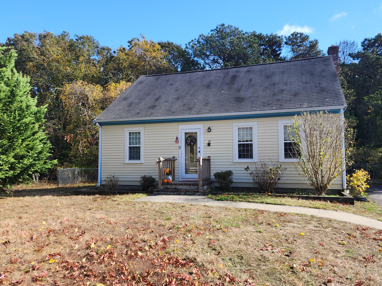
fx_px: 287
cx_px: 209
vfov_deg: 53.1
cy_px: 144
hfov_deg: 67.2
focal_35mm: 26
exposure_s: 1/371
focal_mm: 6.4
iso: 12
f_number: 1.8
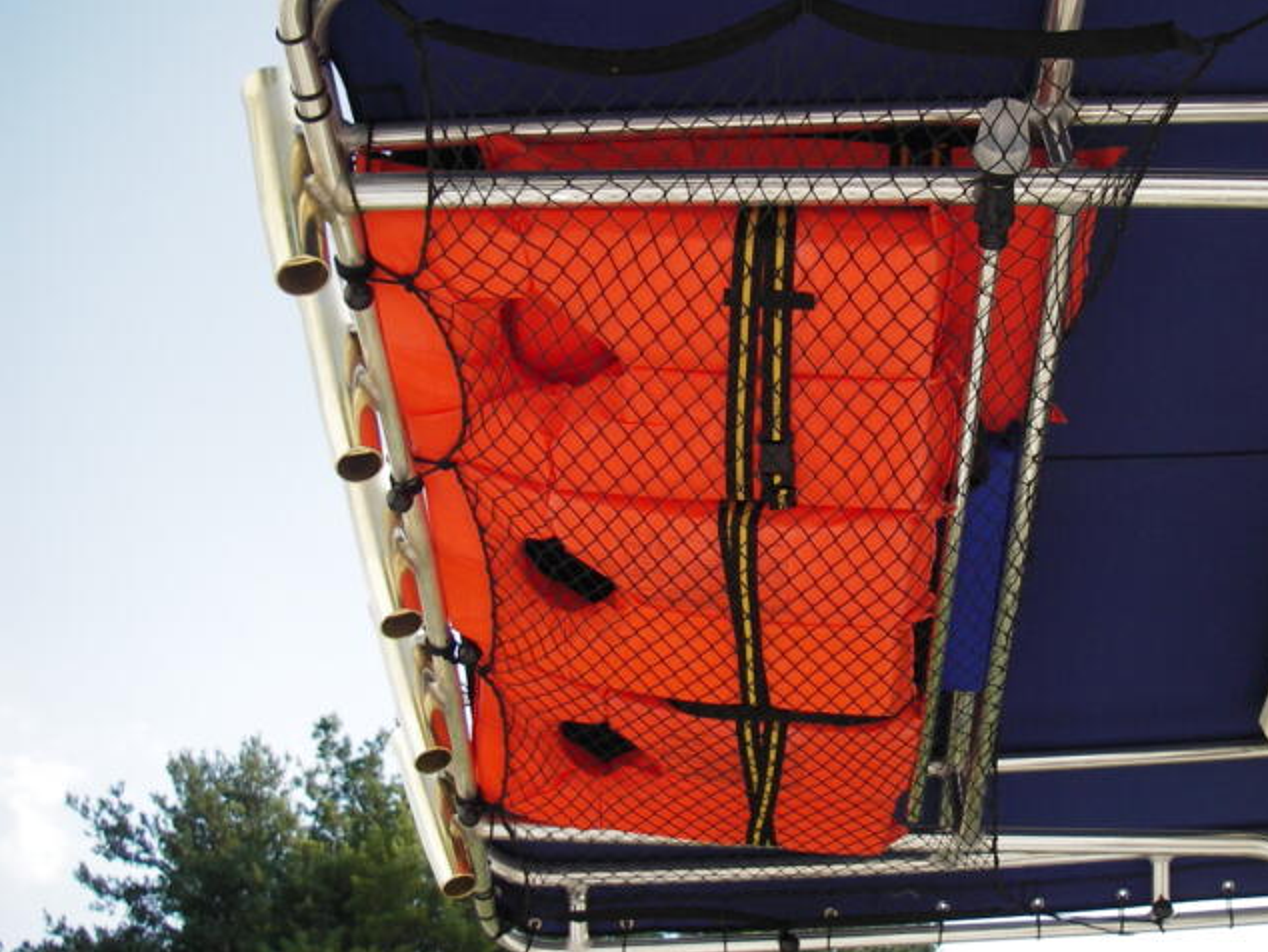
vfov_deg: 31.5
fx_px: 1686
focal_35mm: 46
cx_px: 766
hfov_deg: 41.0
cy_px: 446
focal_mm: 6.3
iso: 50
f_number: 3.3
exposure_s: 1/160
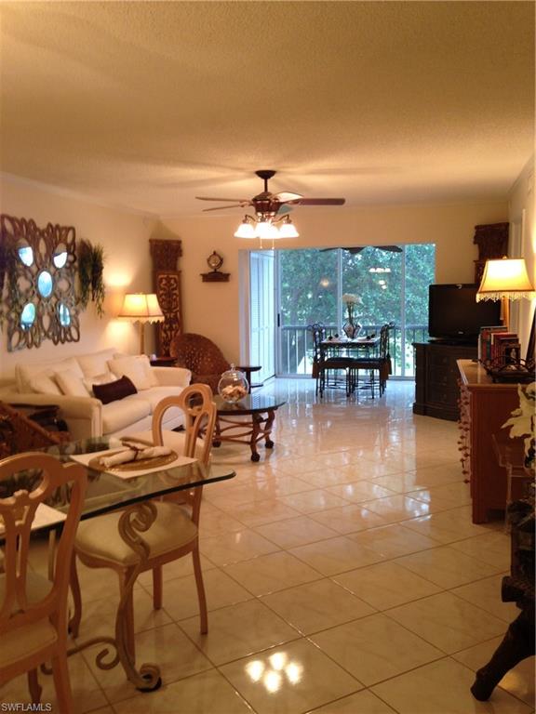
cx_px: 268
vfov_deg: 55.4
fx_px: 681
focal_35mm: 33
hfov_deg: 42.9
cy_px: 357
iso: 80
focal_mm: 4.12
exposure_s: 1/20
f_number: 2.4
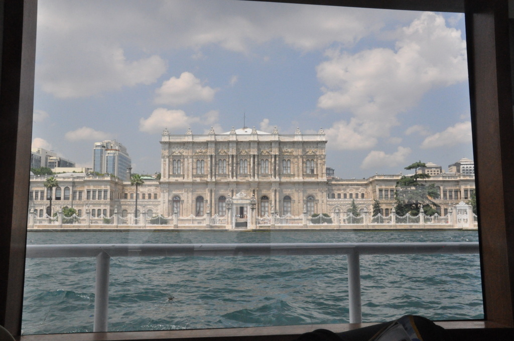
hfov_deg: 53.2
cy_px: 170
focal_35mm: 36
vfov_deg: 36.8
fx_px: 513
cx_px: 257
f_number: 22
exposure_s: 1/500
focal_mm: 24
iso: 2500
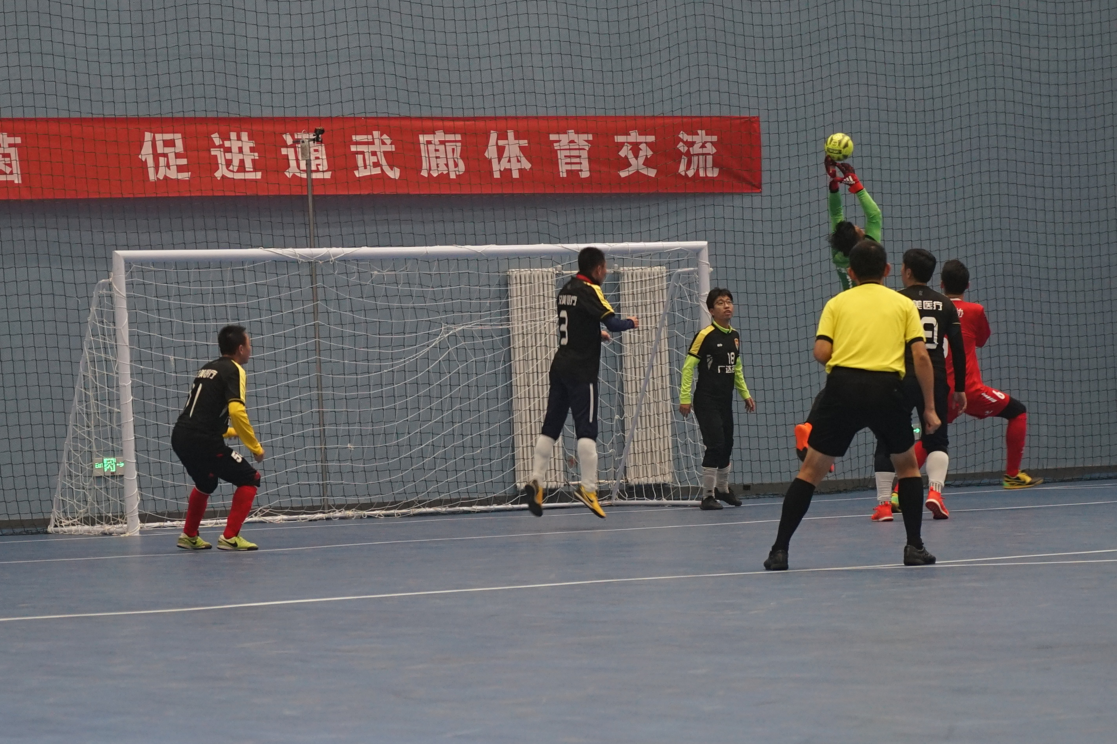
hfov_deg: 19.5
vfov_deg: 13.0
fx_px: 3257
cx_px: 558
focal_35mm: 105
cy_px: 372
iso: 1000
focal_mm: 70
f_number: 4
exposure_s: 1/160
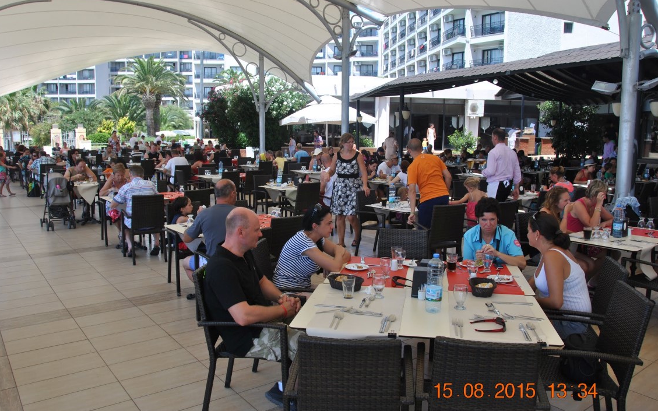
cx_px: 327
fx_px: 502
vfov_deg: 44.5
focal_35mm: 28
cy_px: 201
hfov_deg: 66.5
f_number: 6.3
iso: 100
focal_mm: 18
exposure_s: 1/160
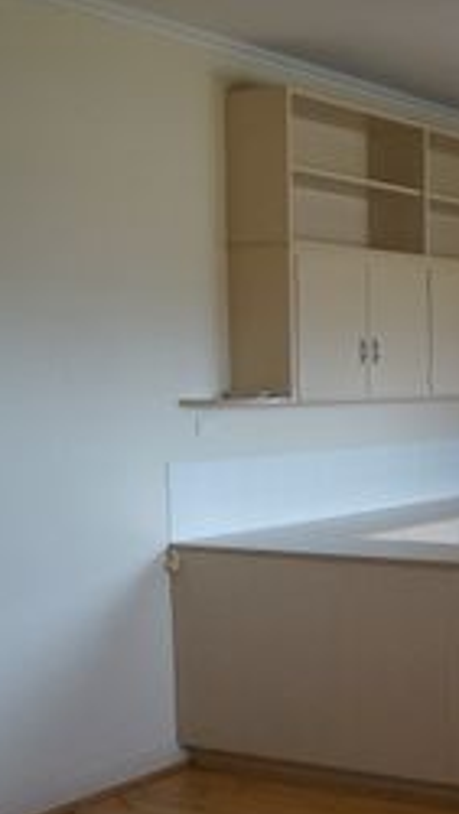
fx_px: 1338
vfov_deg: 33.7
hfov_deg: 18.3
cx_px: 579
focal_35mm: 62
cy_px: 503
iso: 1600
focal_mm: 21
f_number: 4
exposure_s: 1/160
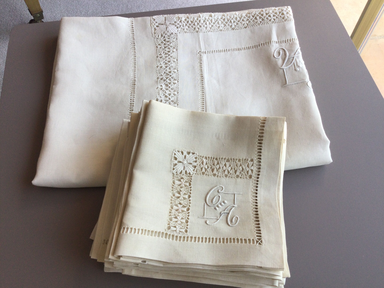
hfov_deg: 58.4
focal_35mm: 31
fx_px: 344
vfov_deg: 45.4
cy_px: 144
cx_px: 192
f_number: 2.4
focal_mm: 3.3
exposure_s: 1/100
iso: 40
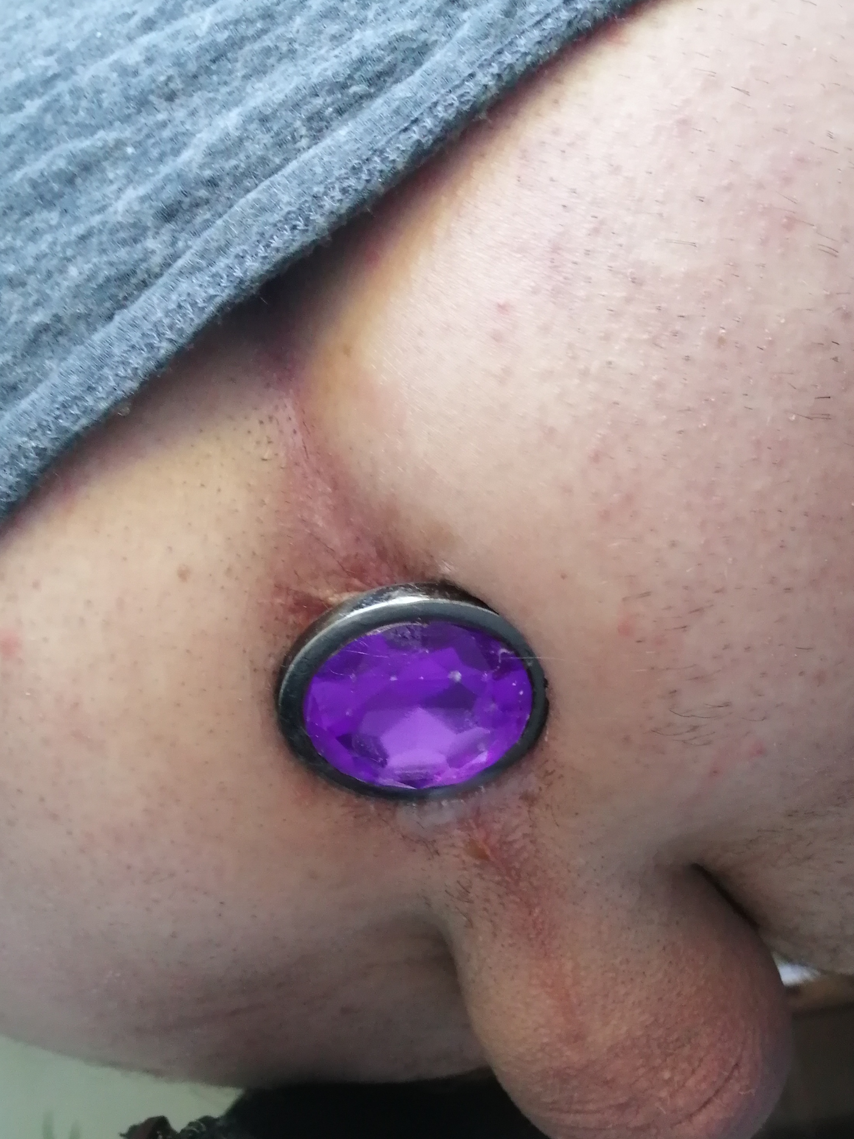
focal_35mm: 37
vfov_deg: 49.0
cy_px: 788
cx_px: 494
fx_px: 1217
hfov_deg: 38.6
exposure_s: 1/100
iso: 200
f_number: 1.8
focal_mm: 3.64
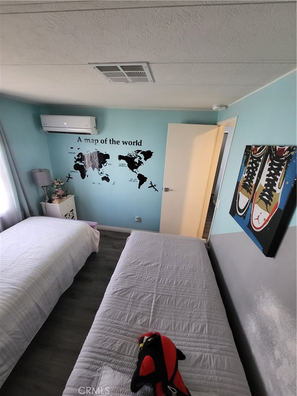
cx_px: 148
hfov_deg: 89.9
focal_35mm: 13
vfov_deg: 106.2
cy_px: 198
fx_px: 149
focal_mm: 1.74
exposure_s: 1/60
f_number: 2.2
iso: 320
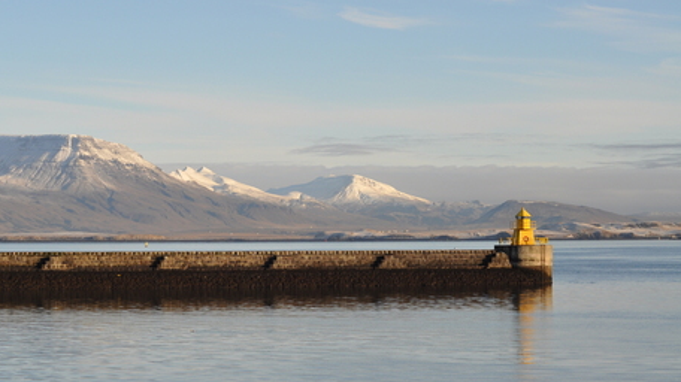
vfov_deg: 10.9
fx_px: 2003
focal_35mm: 111
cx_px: 342
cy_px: 155
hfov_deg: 19.3
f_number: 6.3
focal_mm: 70
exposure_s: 1/640
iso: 200
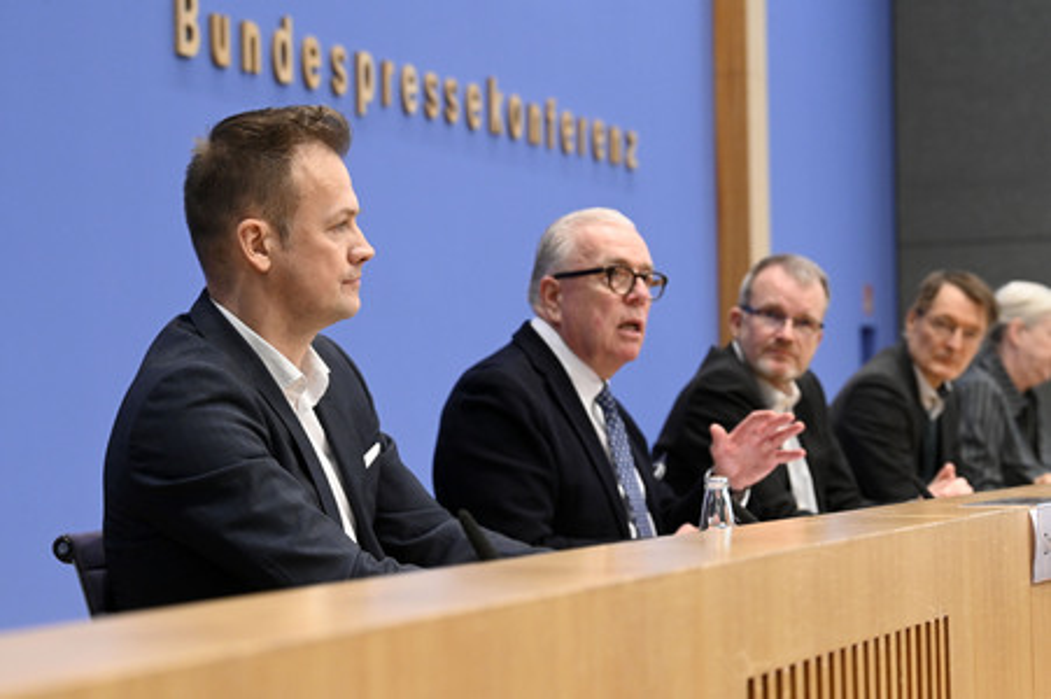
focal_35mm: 90
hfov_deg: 22.6
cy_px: 350
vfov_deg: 15.2
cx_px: 526
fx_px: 2626
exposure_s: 1/500
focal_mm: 90
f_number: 5.6
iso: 5000
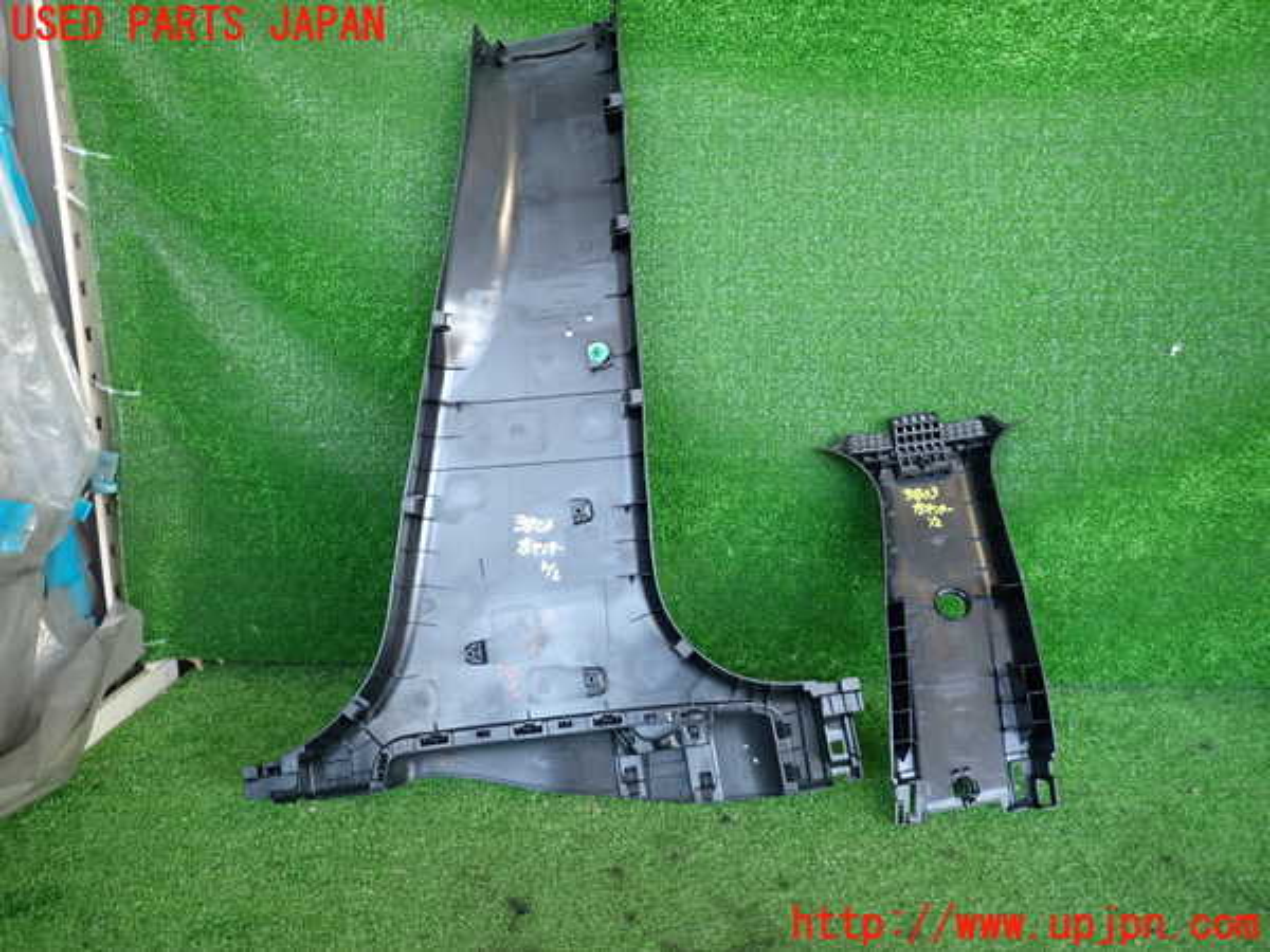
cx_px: 635
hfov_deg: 69.4
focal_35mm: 25
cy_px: 476
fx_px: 917
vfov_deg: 54.9
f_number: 2
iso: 200
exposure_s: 1/50
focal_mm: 4.5
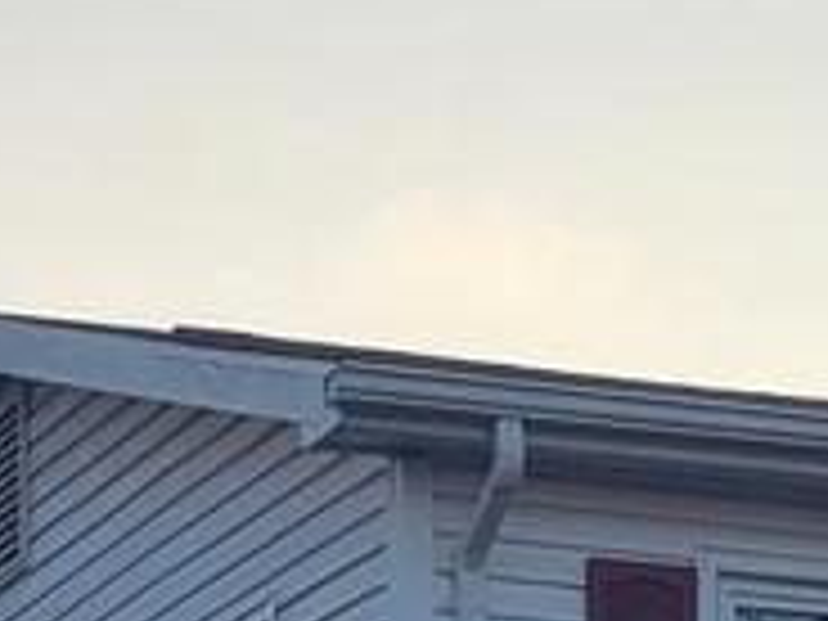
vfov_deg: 6.8
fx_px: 4856
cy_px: 1683
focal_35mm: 203
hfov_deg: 9.7
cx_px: 144
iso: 40
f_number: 1.8
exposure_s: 1/400
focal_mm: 5.4
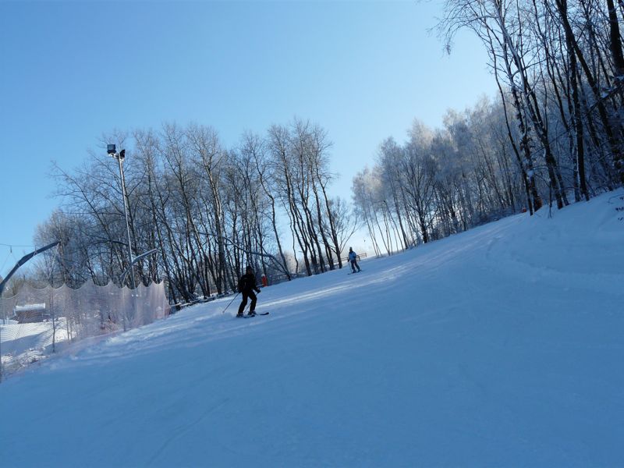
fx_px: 685
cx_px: 312
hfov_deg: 49.0
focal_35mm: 38
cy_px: 234
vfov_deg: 37.7
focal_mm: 6.3
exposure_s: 1/400
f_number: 6.3
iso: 100
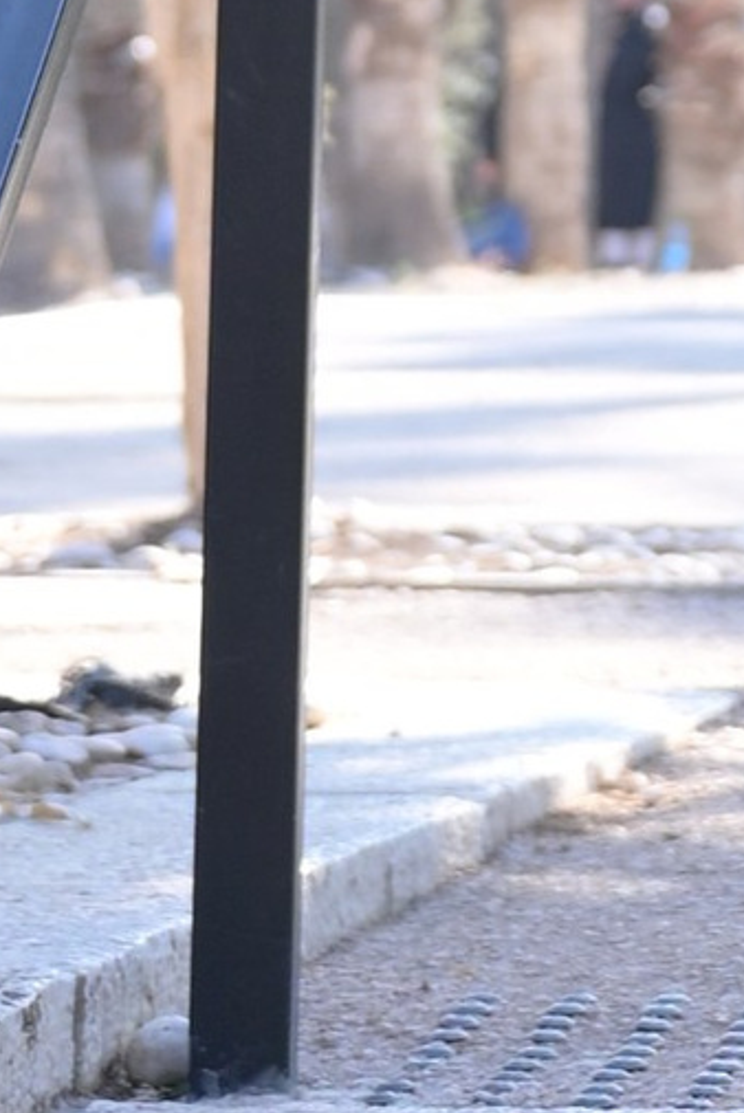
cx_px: 1600
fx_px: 8451
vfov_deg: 7.3
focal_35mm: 273
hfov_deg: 4.9
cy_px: -891
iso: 160
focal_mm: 36
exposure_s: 1/320
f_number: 3.2
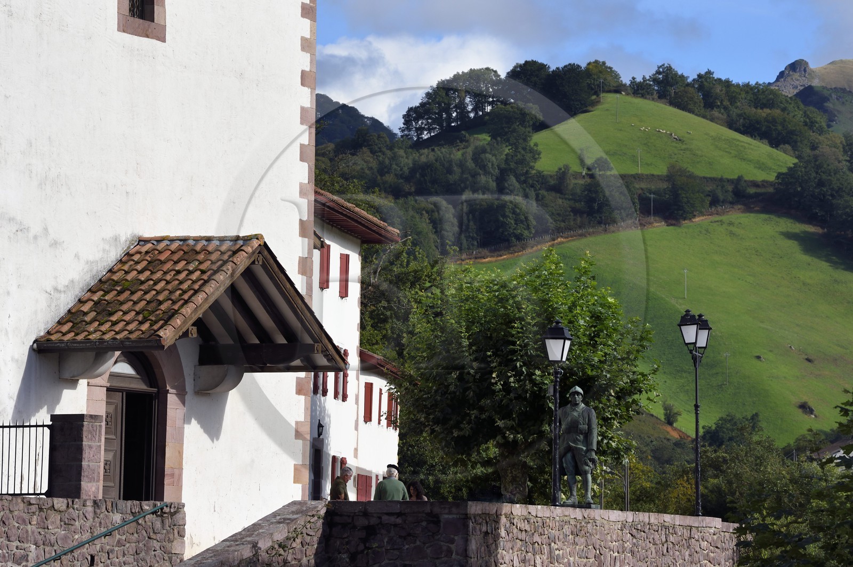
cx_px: 426
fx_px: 4735
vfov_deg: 6.9
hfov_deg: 10.3
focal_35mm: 200
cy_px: 284
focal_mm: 200
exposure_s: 1/250
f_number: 11
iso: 200
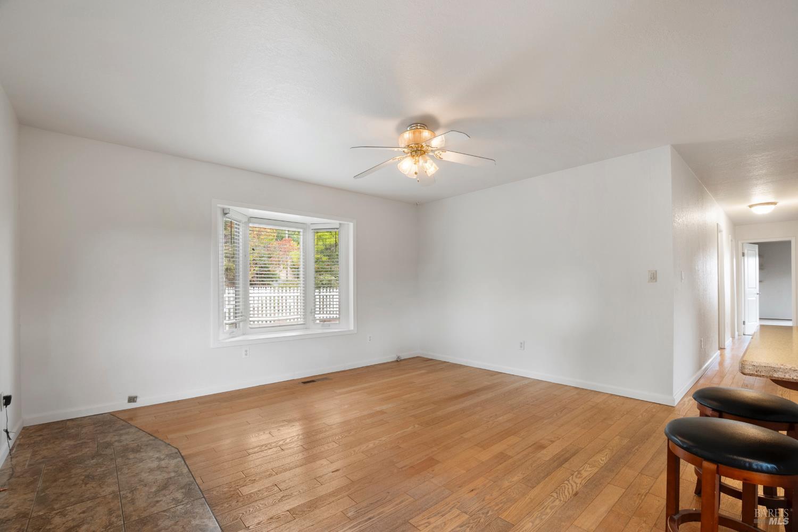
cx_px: 399
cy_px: 266
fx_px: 332
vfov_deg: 77.3
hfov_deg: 100.4
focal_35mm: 15
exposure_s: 1/4
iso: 250
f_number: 8
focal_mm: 10
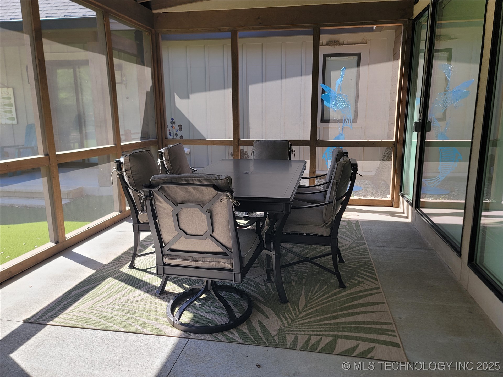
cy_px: 188
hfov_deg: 69.4
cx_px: 252
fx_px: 363
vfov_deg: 54.9
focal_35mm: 25
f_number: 1.8
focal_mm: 7
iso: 20
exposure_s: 1/137
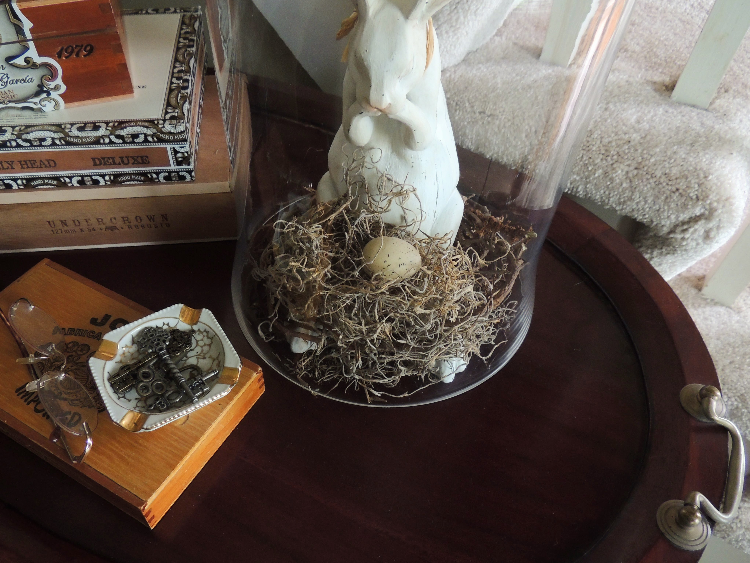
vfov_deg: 51.3
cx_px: 340
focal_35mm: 27
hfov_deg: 65.2
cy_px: 295
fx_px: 585
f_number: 3
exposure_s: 1/30
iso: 360
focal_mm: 4.3
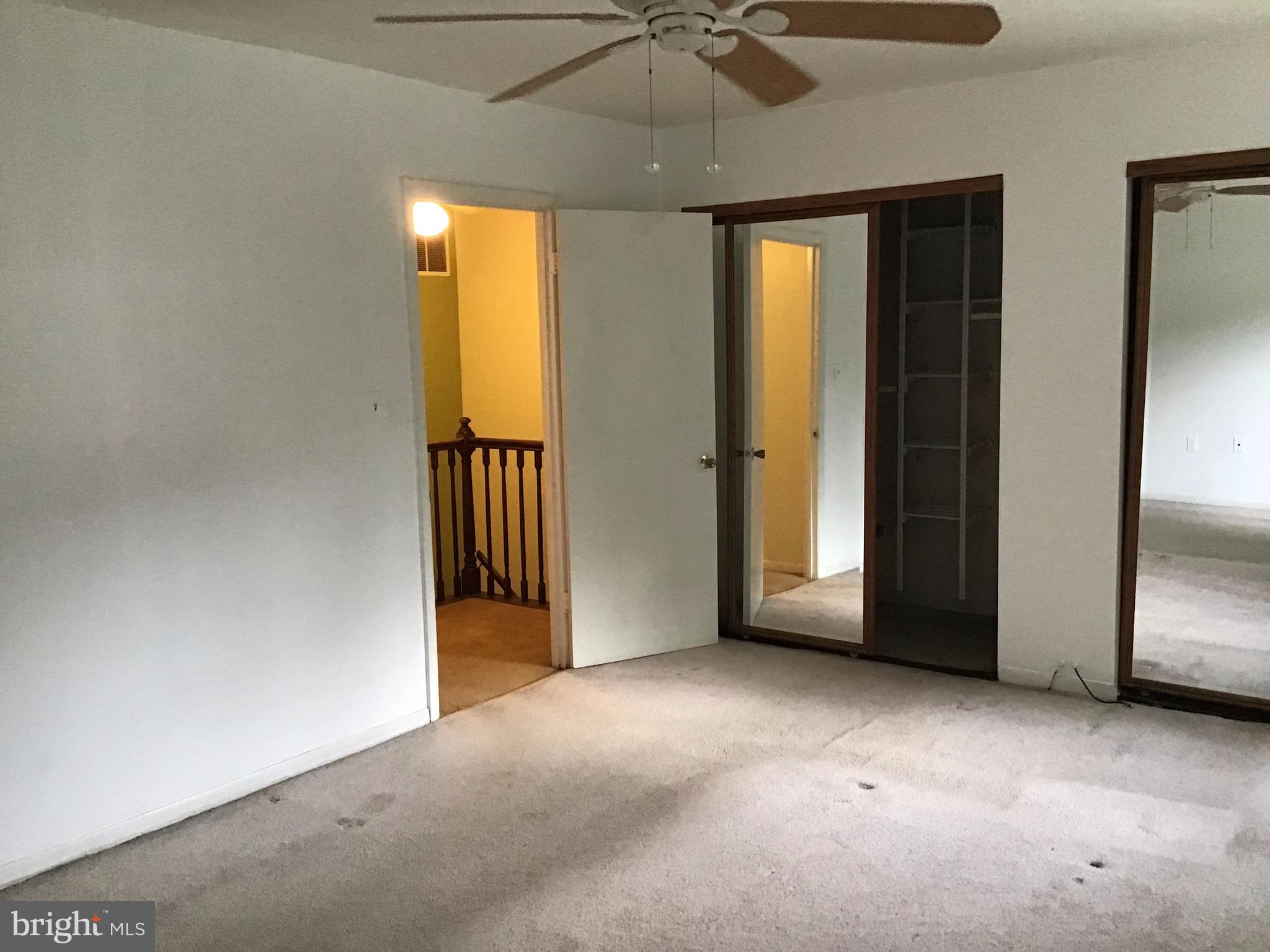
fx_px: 1137
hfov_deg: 58.4
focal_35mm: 31
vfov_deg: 45.4
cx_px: 635
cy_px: 476
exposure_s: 1/30
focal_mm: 3.3
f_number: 2.4
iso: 200
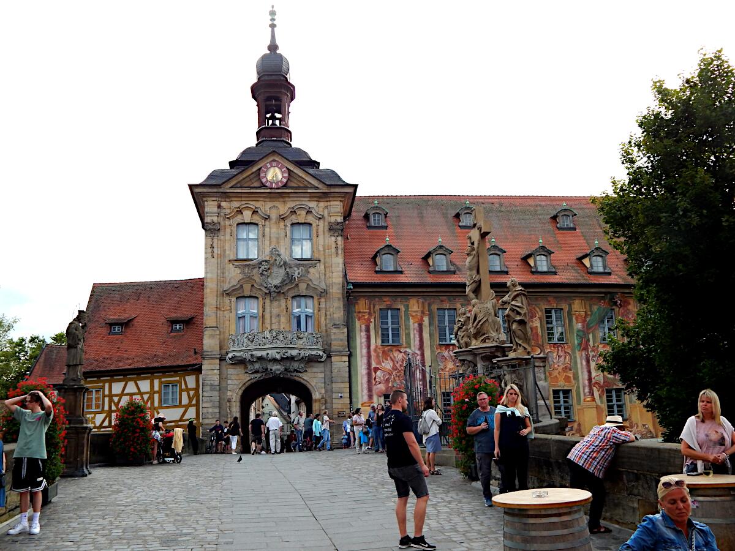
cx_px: 368
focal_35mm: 31
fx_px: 658
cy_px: 276
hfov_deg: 58.4
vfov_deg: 45.4
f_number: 3.2
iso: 125
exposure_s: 1/200
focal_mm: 5.6
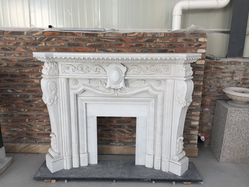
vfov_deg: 48.2
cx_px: 124
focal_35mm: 29
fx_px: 209
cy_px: 94
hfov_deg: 61.7
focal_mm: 4.15
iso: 40
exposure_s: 1/100
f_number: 2.2
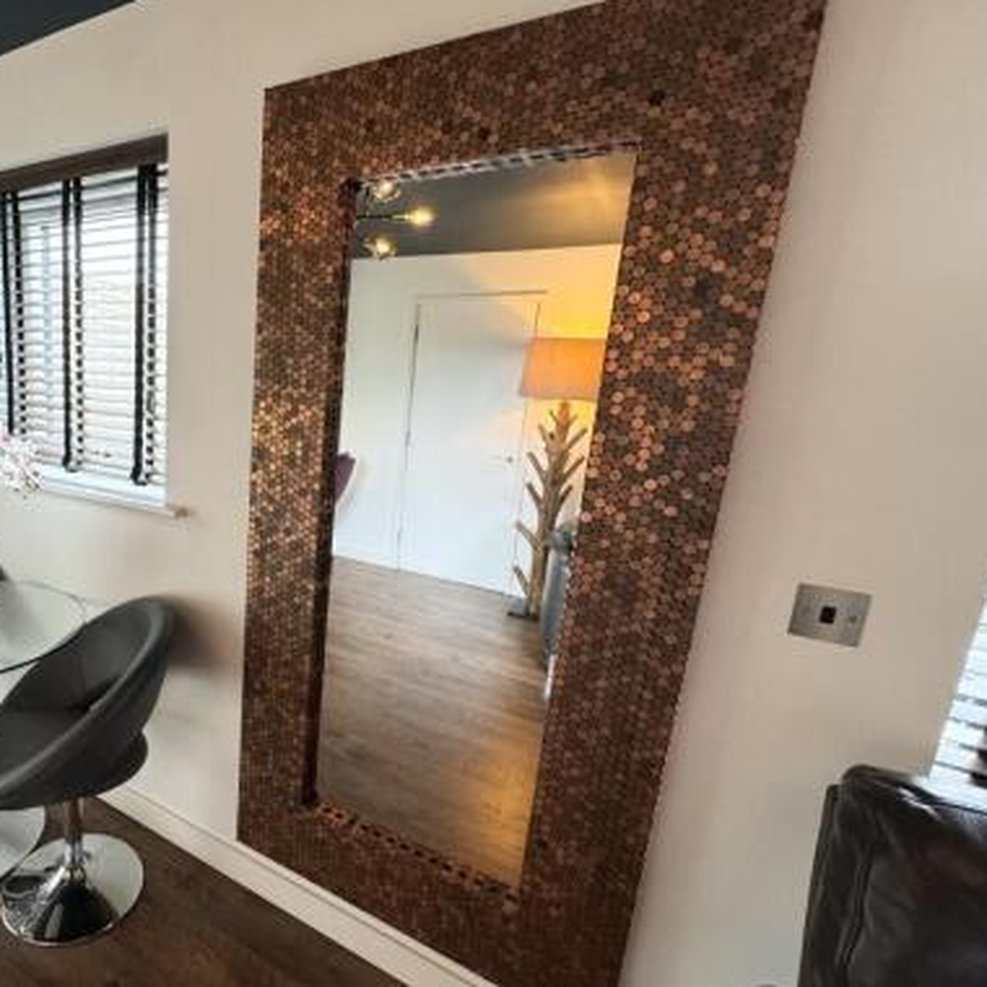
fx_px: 613
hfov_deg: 73.7
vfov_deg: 77.6
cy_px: 518
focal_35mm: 19
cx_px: 282
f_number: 2.2
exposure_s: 1/53
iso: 250
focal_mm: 2.22
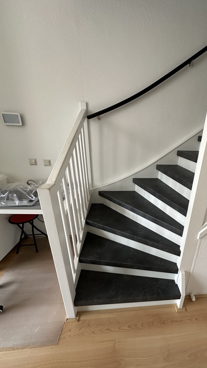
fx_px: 156
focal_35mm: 16
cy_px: 192
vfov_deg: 99.3
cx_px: 140
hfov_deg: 65.1
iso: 200
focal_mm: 2.22
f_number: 2.2
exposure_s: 1/50
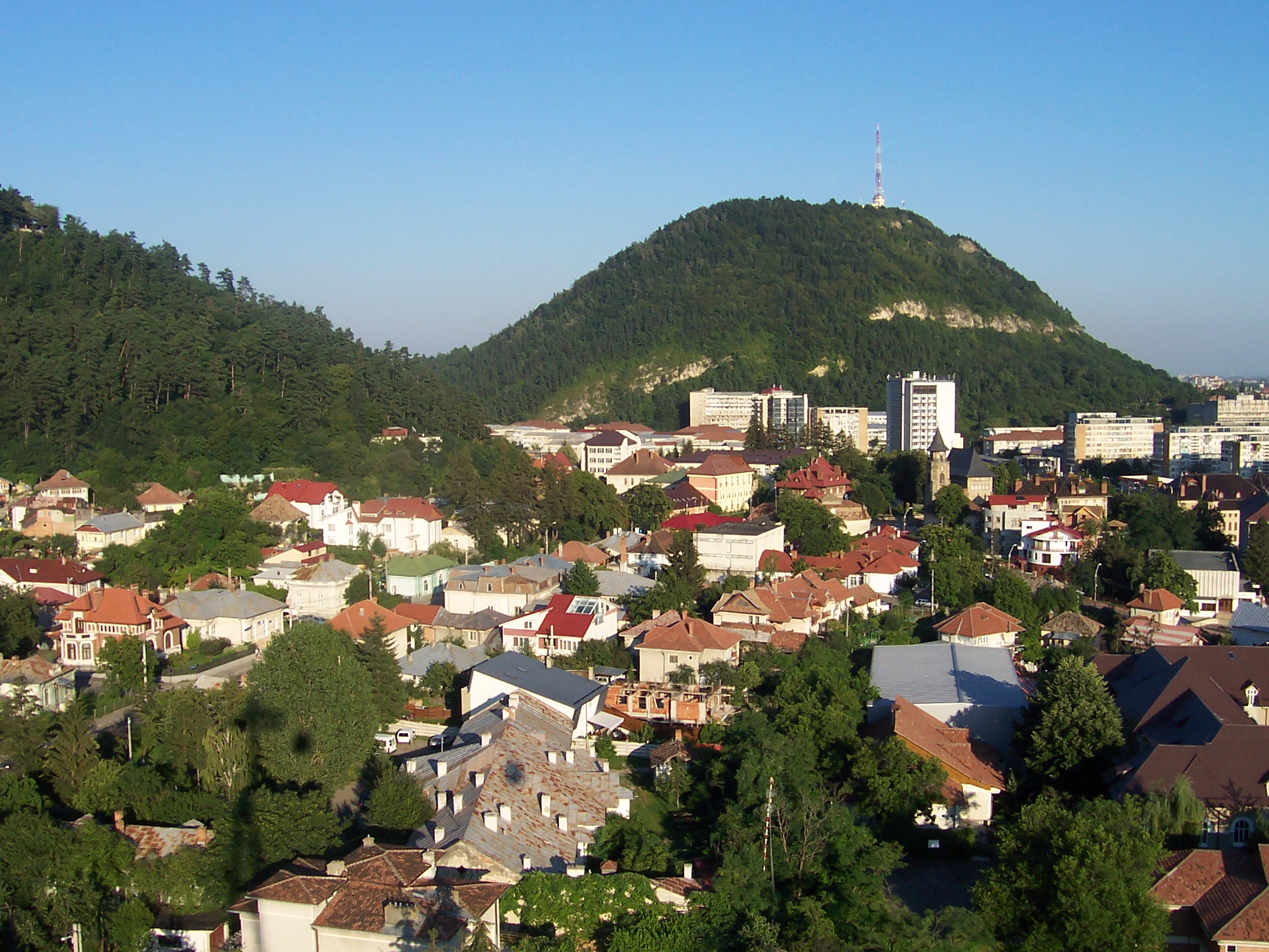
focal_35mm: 37
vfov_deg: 38.7
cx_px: 634
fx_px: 1356
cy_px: 476
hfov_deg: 50.1
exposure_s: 1/500
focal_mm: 5.6
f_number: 5.6
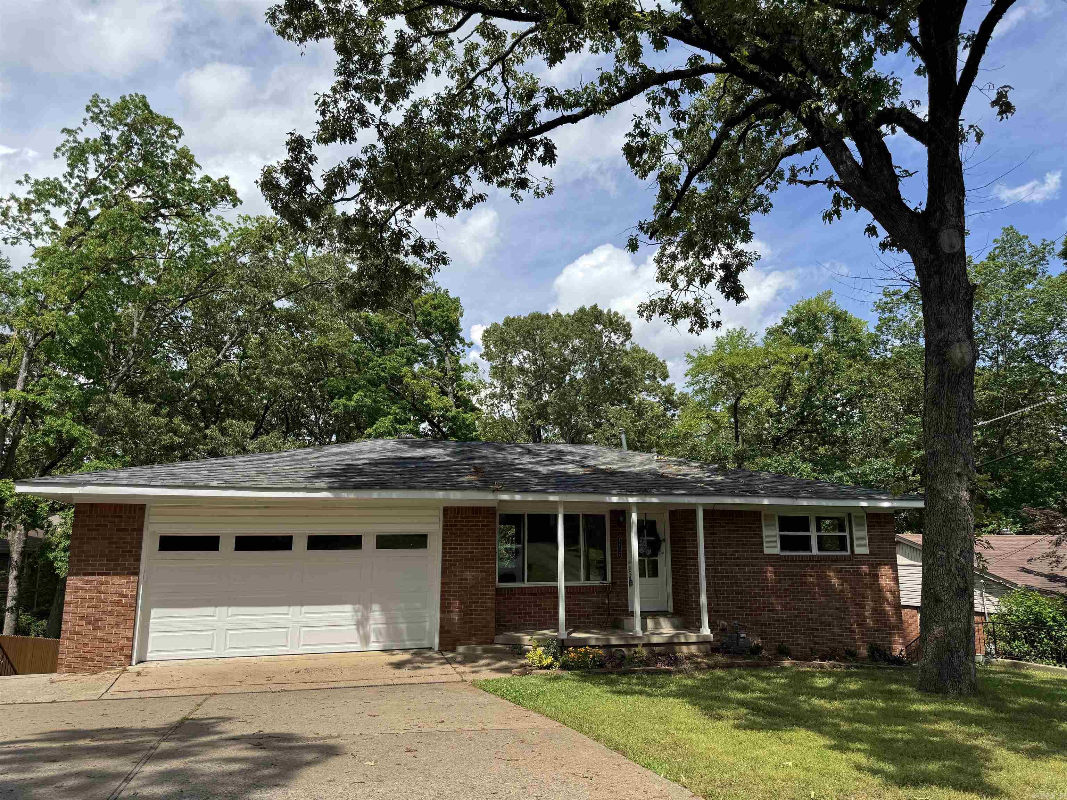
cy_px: 400
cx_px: 534
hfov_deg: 71.6
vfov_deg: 56.8
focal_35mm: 24
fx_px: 740
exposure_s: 1/4310
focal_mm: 6.76
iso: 80
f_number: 1.78
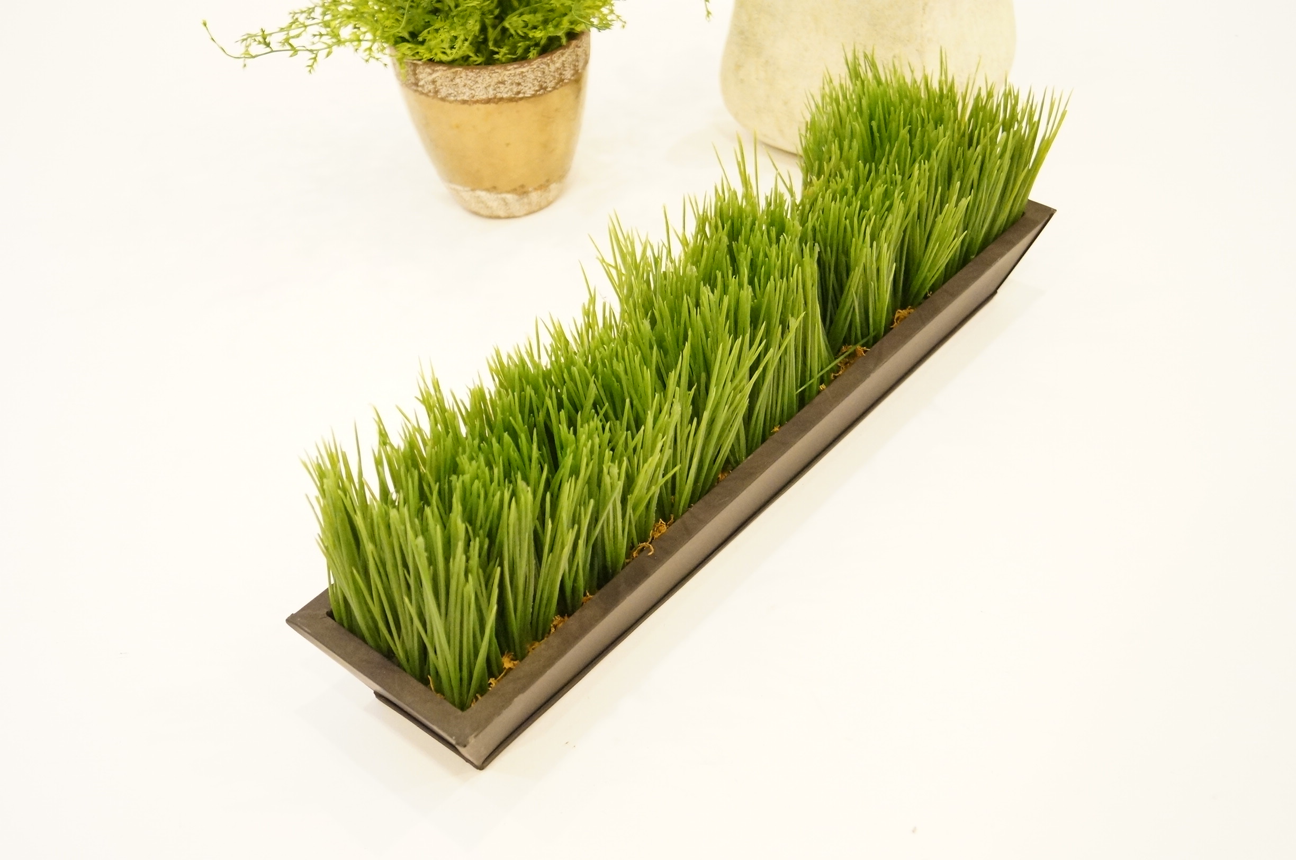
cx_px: 648
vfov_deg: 34.1
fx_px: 1402
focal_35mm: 39
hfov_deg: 49.6
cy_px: 430
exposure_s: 1/50
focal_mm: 26
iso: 3200
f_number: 4
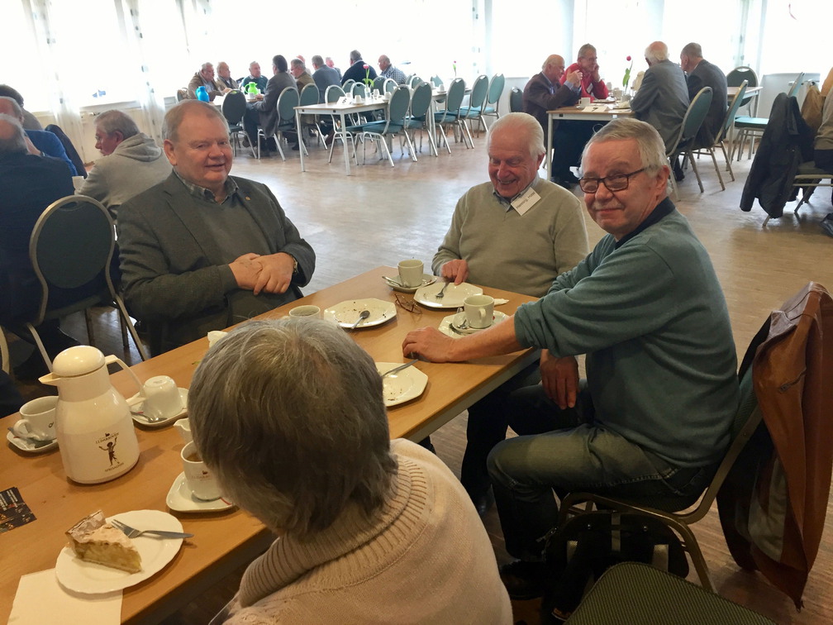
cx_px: 416
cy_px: 312
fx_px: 698
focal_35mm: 29
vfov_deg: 48.2
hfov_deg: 61.7
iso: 125
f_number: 2.2
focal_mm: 4.15
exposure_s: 1/33
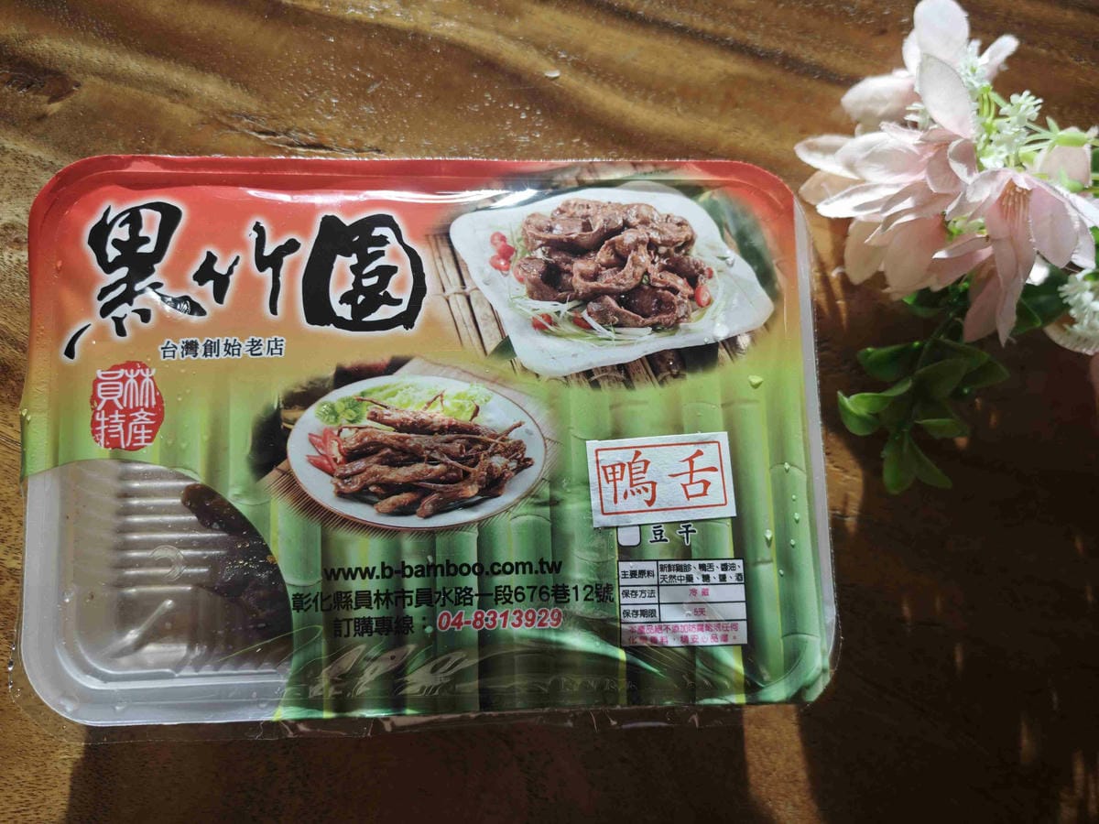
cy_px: 412
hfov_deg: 52.6
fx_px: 1111
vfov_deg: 40.7
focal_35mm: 35
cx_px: 550
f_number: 2
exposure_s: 1/120
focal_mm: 8.72
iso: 108
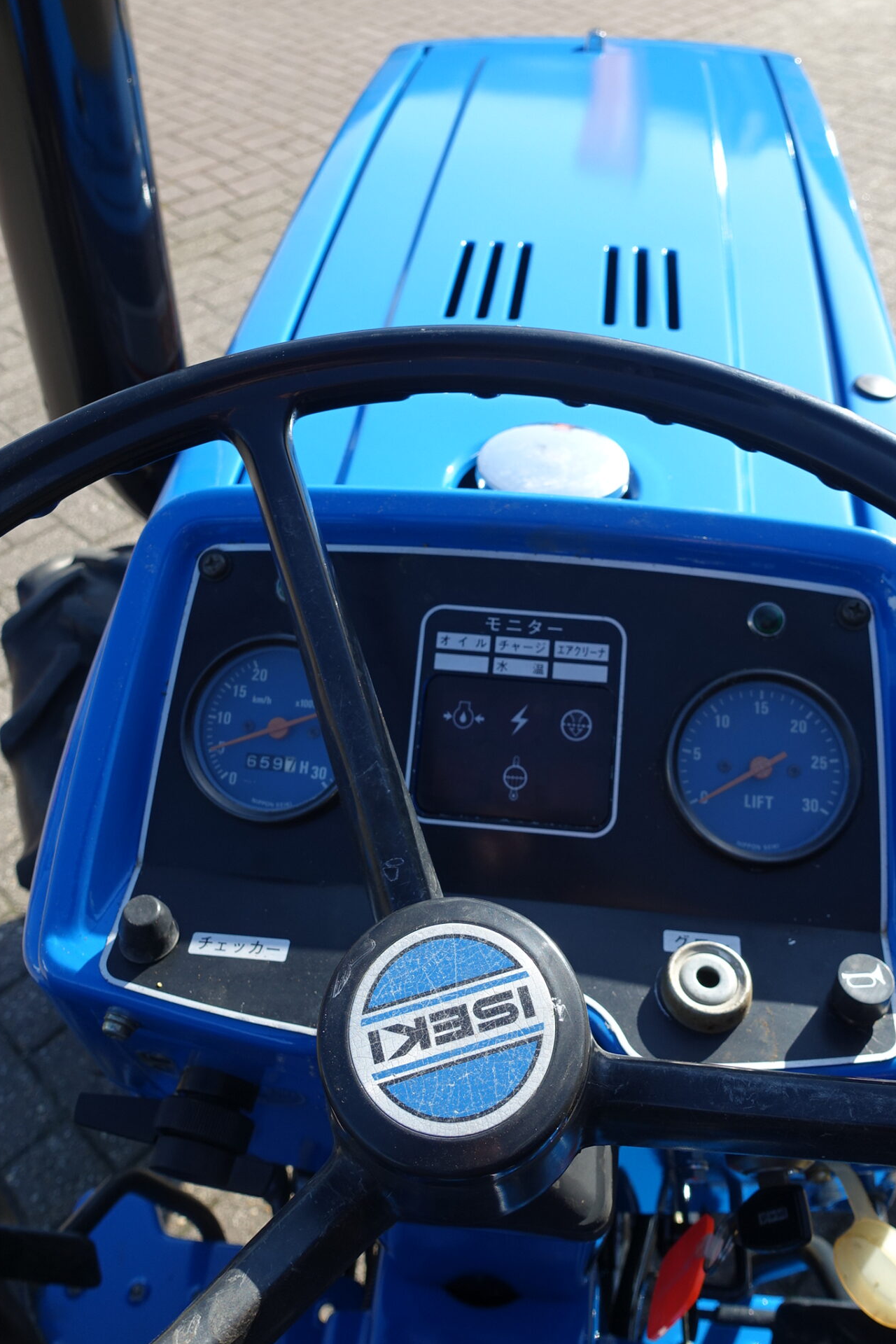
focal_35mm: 32
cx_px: 490
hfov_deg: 41.1
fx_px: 1195
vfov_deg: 58.4
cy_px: 556
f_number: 4
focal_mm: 8.8
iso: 125
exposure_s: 1/400
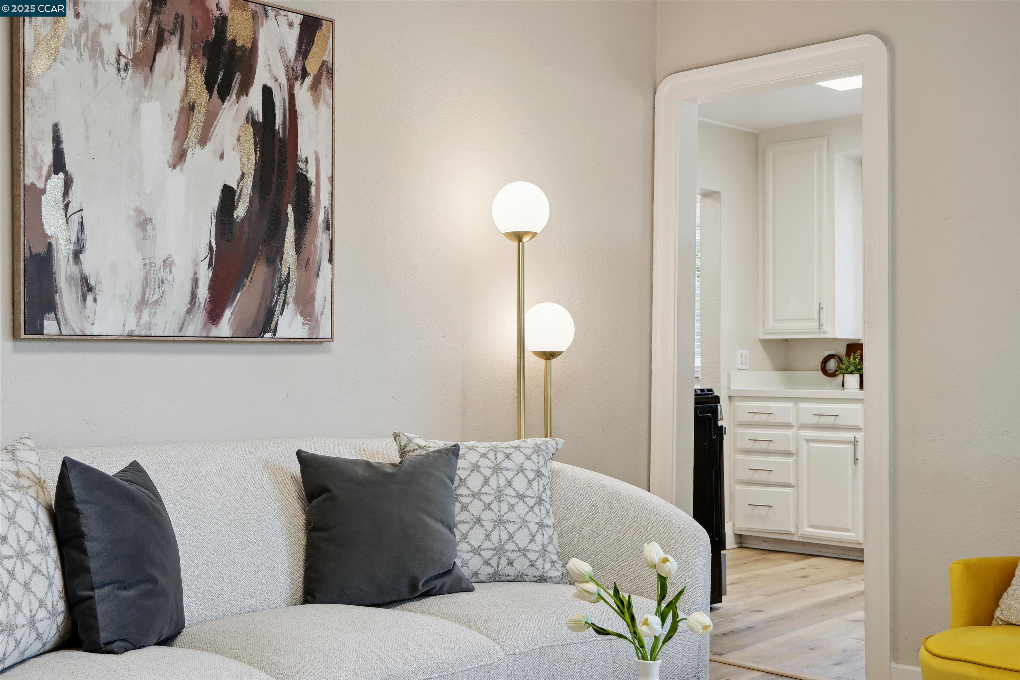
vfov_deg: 31.2
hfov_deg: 45.4
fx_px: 1218
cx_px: 510
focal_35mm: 43
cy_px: 340
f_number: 5.6
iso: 100
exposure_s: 1/10
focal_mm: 29
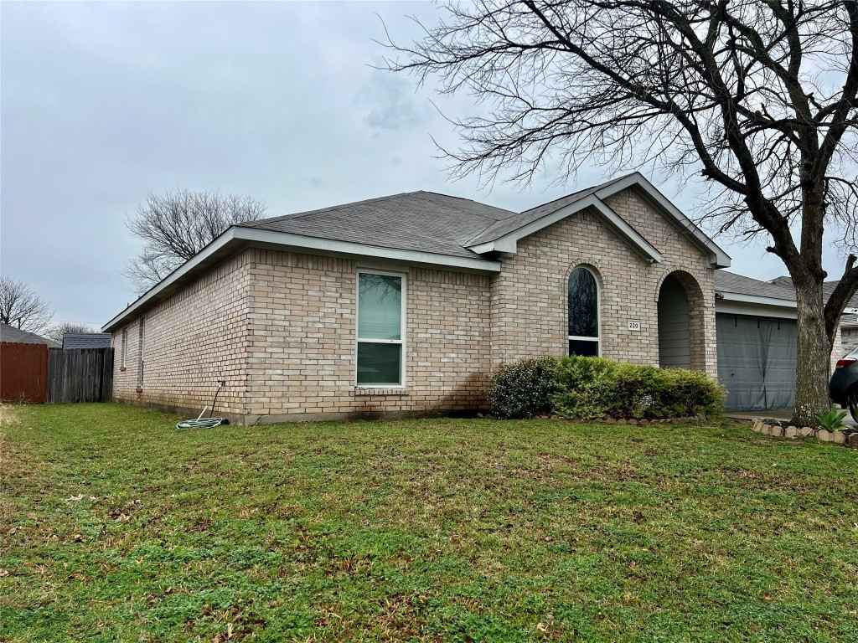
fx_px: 644
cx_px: 429
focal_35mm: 26
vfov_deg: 53.1
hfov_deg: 67.3
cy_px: 322
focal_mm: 5.7
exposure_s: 1/820
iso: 50
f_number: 1.5
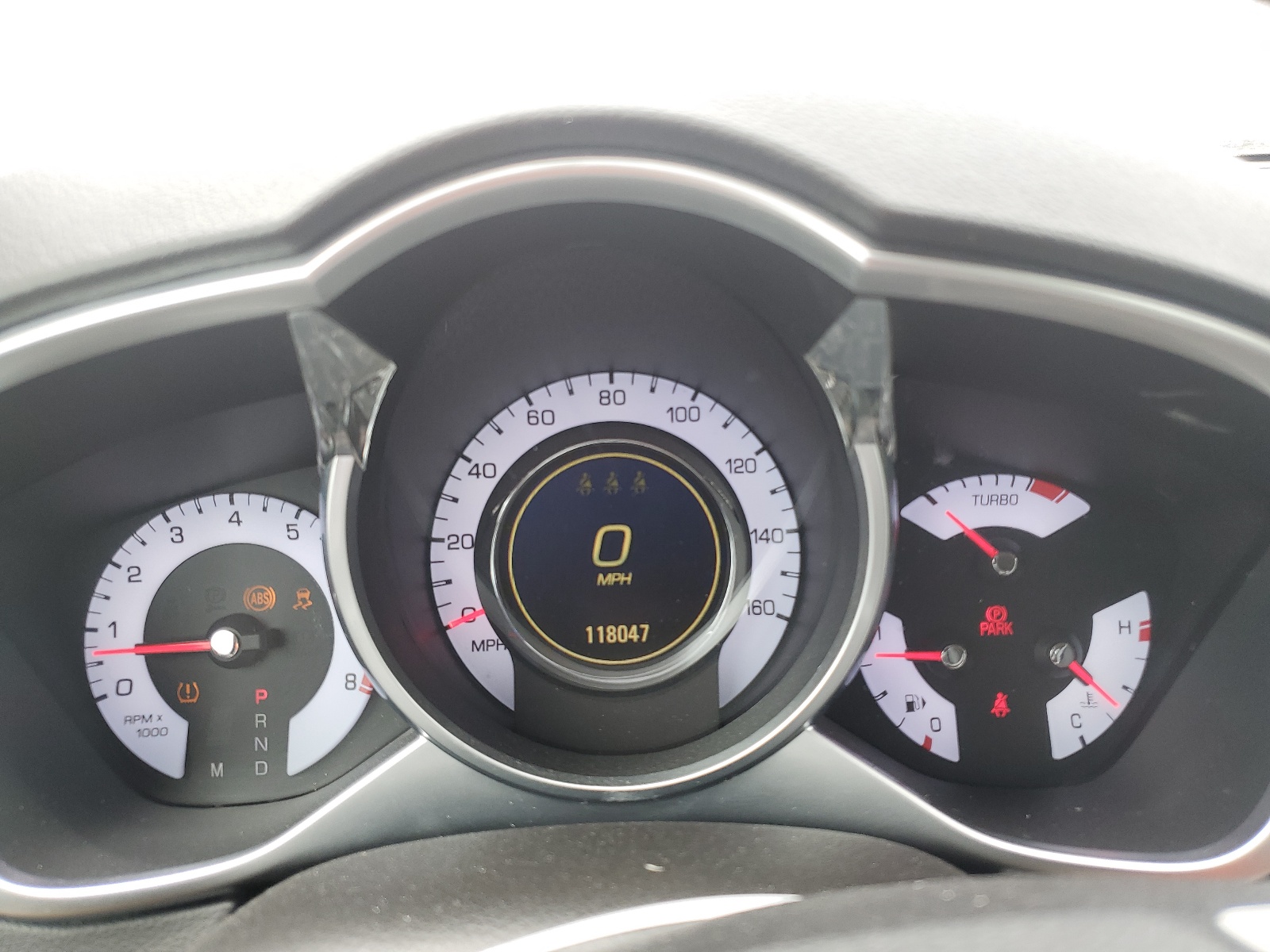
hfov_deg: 67.3
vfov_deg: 53.1
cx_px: 635
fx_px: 954
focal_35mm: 26
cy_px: 476
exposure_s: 1/141
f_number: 1.5
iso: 50
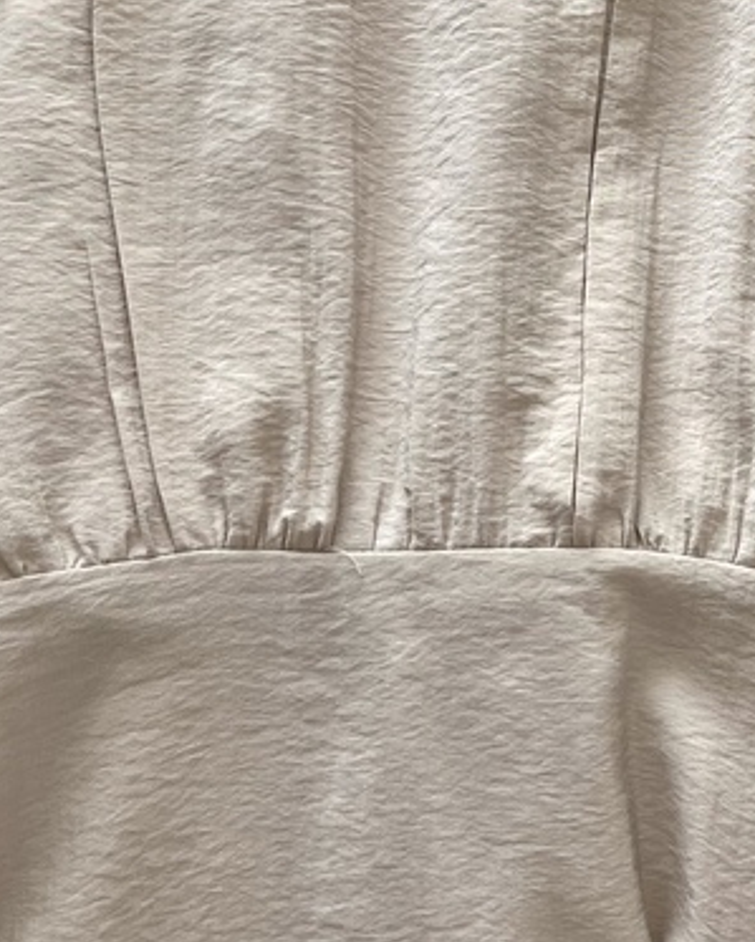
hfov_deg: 21.6
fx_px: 1897
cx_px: 768
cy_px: 144
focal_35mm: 68
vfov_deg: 27.2
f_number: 1.6
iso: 40
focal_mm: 5.1
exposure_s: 1/122
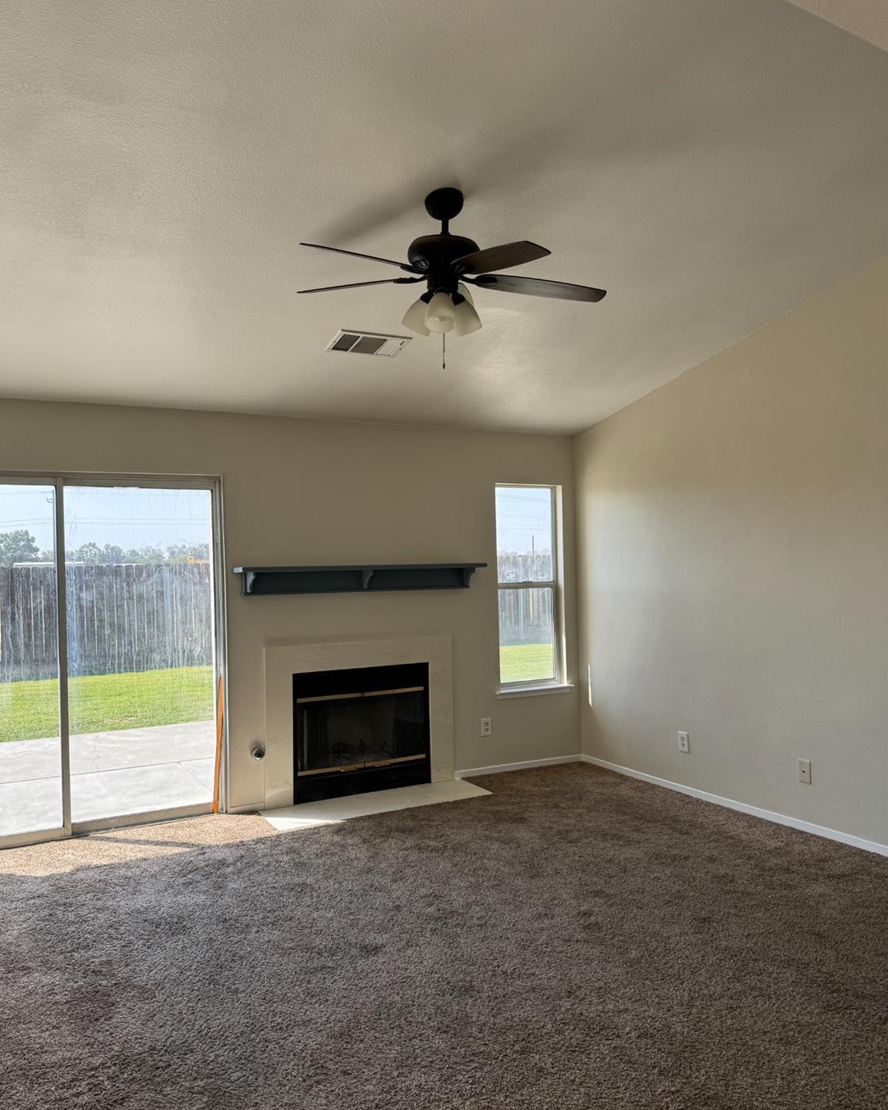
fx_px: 854
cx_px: 427
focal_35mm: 26
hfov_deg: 54.9
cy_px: 563
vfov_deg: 66.0
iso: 80
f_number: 1.78
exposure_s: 1/627
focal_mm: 6.76
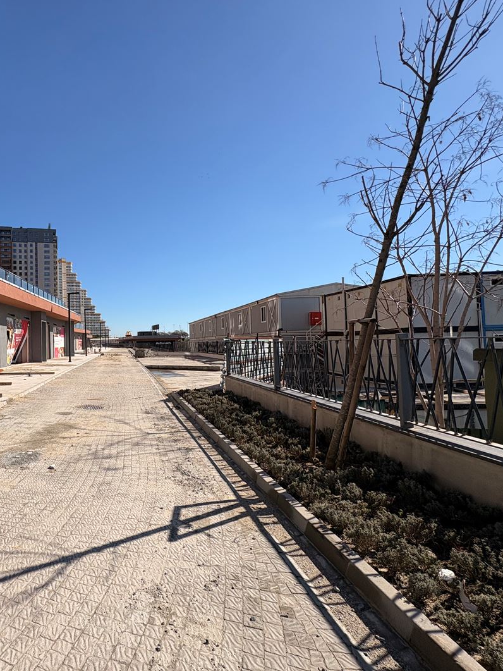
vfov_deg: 84.7
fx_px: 368
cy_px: 331
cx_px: 107
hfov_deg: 63.3
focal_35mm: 19
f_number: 2.2
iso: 50
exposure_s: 1/3390
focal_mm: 2.22
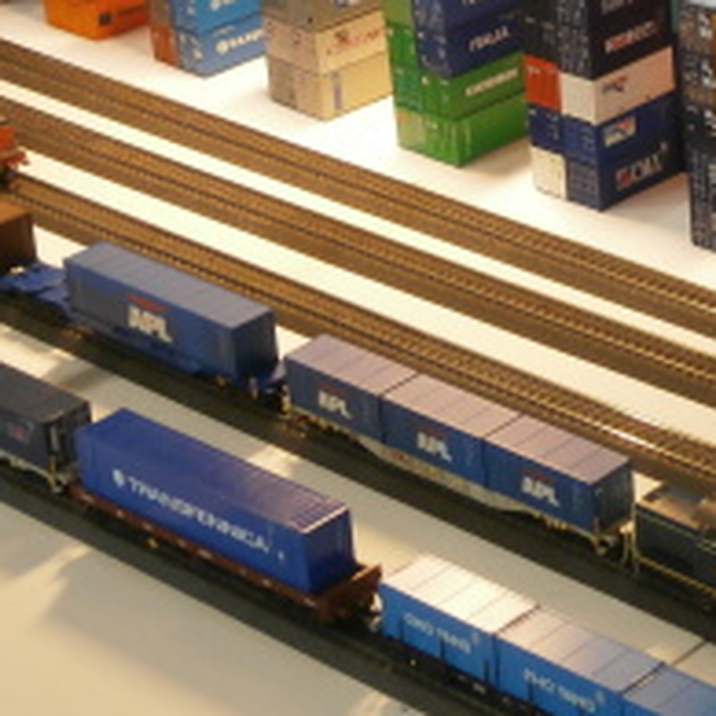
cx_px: 833
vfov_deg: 15.2
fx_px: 2668
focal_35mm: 114
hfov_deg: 14.8
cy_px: 169
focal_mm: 8.3
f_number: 3.4
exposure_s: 1/20
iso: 200
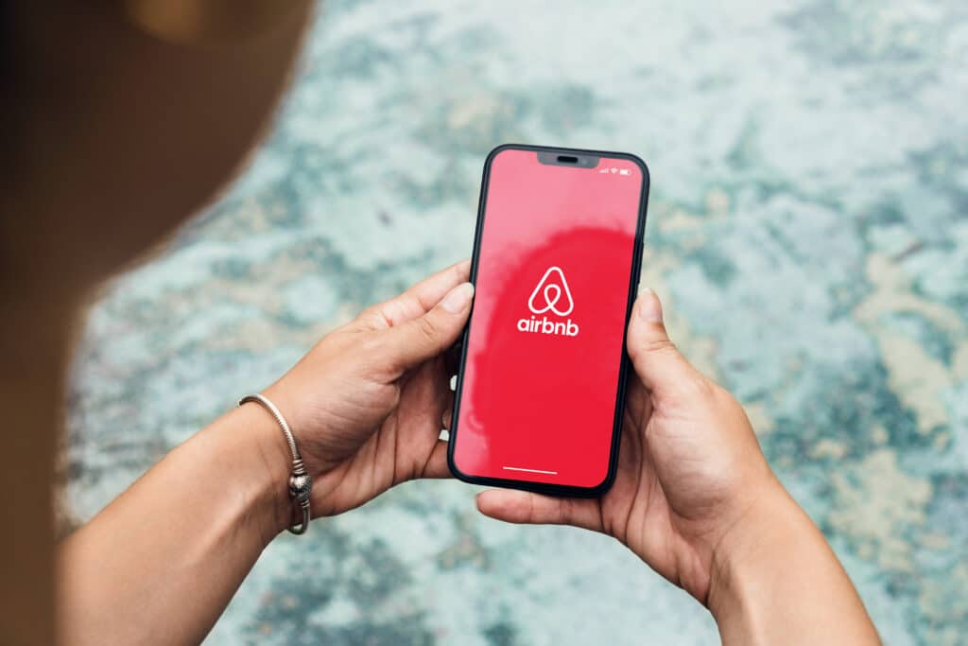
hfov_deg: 37.8
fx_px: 1412
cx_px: 484
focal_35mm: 52
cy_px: 323
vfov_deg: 25.8
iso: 100
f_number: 4.5
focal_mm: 35
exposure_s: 1/500
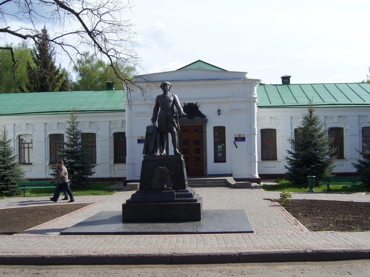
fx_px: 470
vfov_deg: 32.9
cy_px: 138
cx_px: 185
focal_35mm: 44
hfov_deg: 42.9
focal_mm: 7.3
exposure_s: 1/350
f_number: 5.6
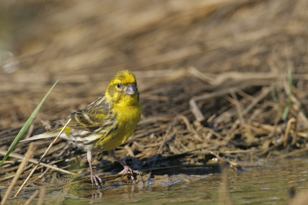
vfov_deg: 1.3
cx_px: 154
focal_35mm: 1050
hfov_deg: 2.0
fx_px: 8979
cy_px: 102
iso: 640
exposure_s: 1/1250
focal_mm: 700
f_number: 7.1
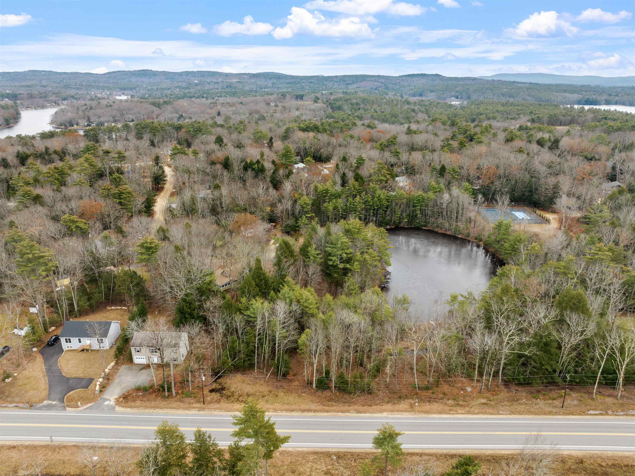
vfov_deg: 56.8
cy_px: 238
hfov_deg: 71.6
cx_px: 318
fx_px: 440
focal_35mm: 24
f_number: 2.8
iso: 150
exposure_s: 1/500
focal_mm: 12.29
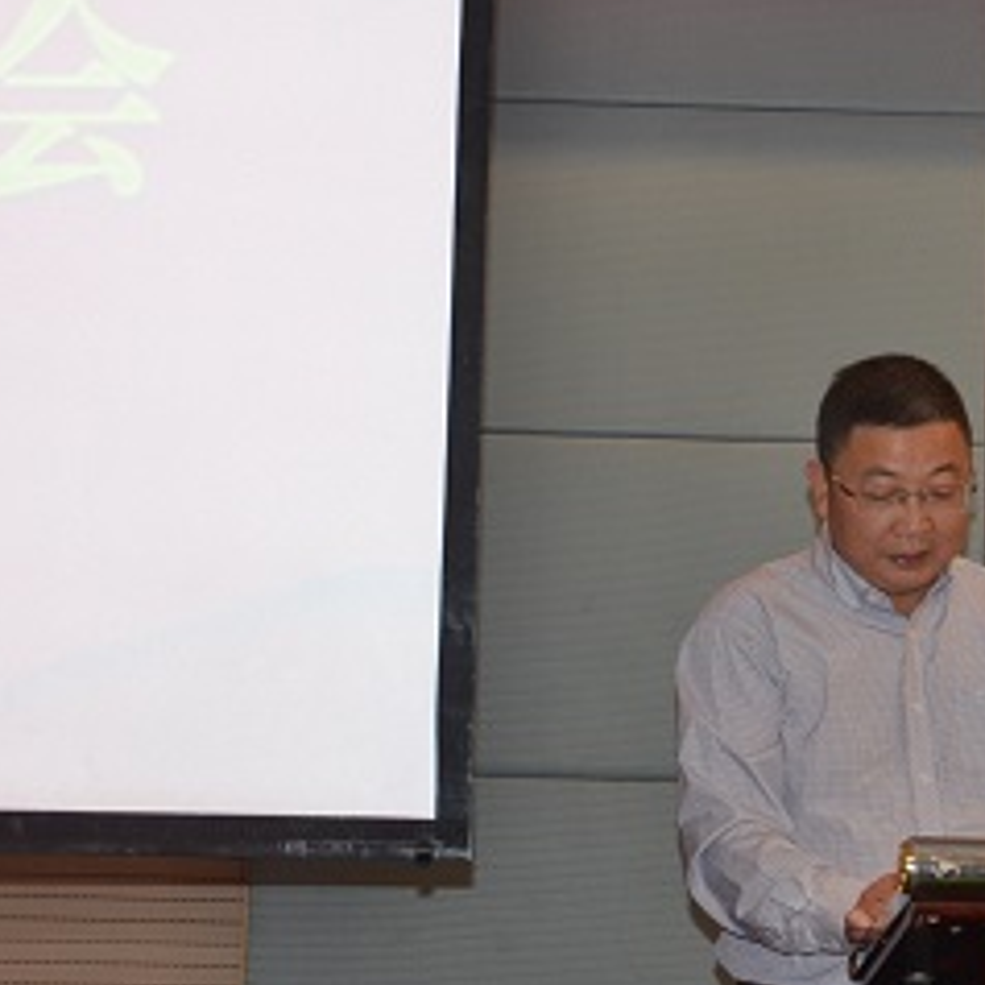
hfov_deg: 15.4
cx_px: 811
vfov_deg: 15.5
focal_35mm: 112
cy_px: 341
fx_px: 3608
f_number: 4.5
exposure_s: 1/60
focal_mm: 35
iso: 800
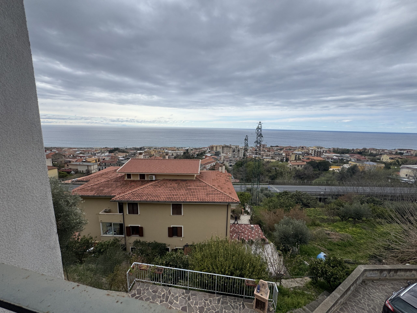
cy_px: 156
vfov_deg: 85.7
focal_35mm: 14
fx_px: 169
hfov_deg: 102.1
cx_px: 208
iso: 50
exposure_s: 1/1709
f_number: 2.2
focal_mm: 2.22
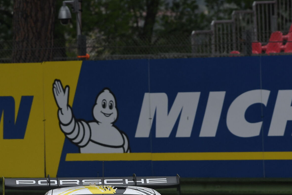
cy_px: 171
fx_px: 4964
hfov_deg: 3.4
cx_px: 55
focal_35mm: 612
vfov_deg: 2.2
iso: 500
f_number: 5
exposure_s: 1/1000
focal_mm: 200
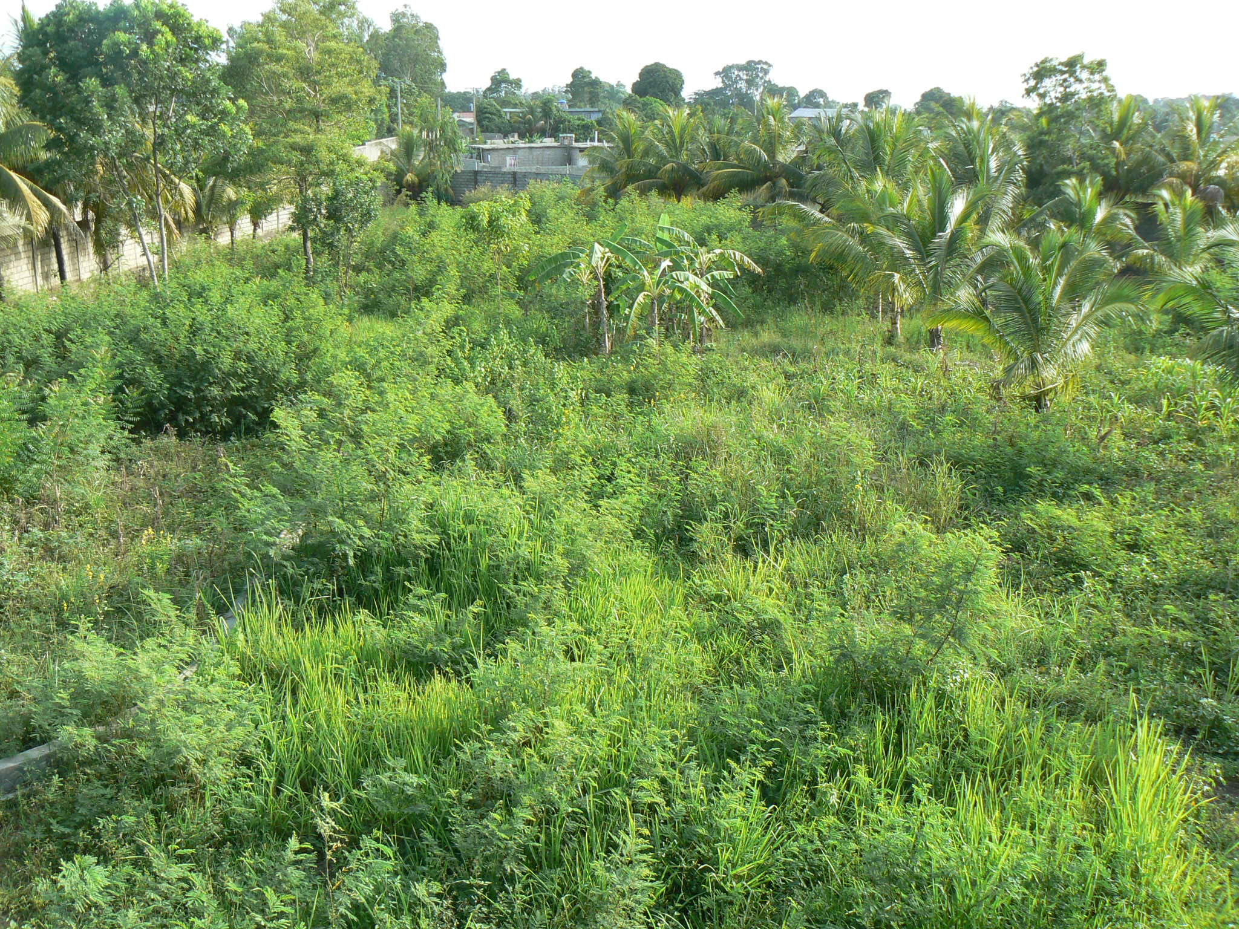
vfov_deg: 39.7
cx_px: 620
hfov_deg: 51.4
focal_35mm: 36
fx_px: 1289
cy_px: 464
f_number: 4.5
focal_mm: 6
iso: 80
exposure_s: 1/125
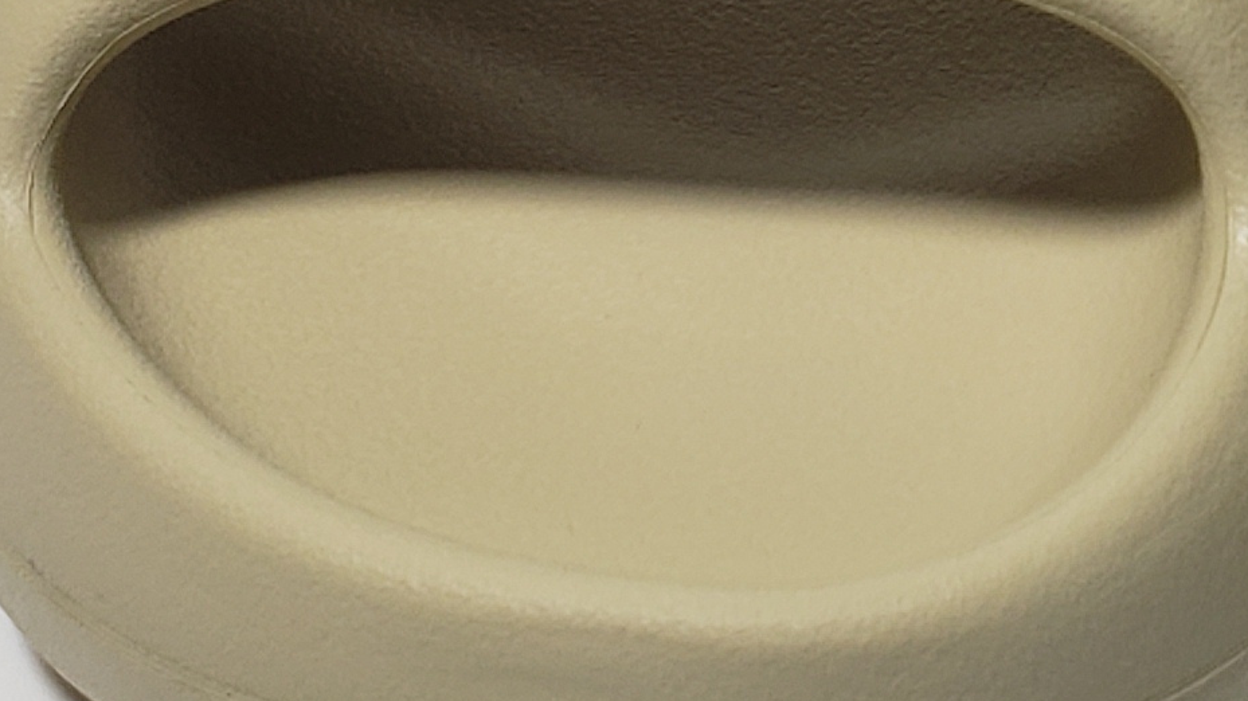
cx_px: 1478
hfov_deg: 16.7
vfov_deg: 9.6
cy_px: -282
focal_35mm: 123
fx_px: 4069
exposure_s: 1/243
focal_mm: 4.3
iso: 50
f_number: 2.4
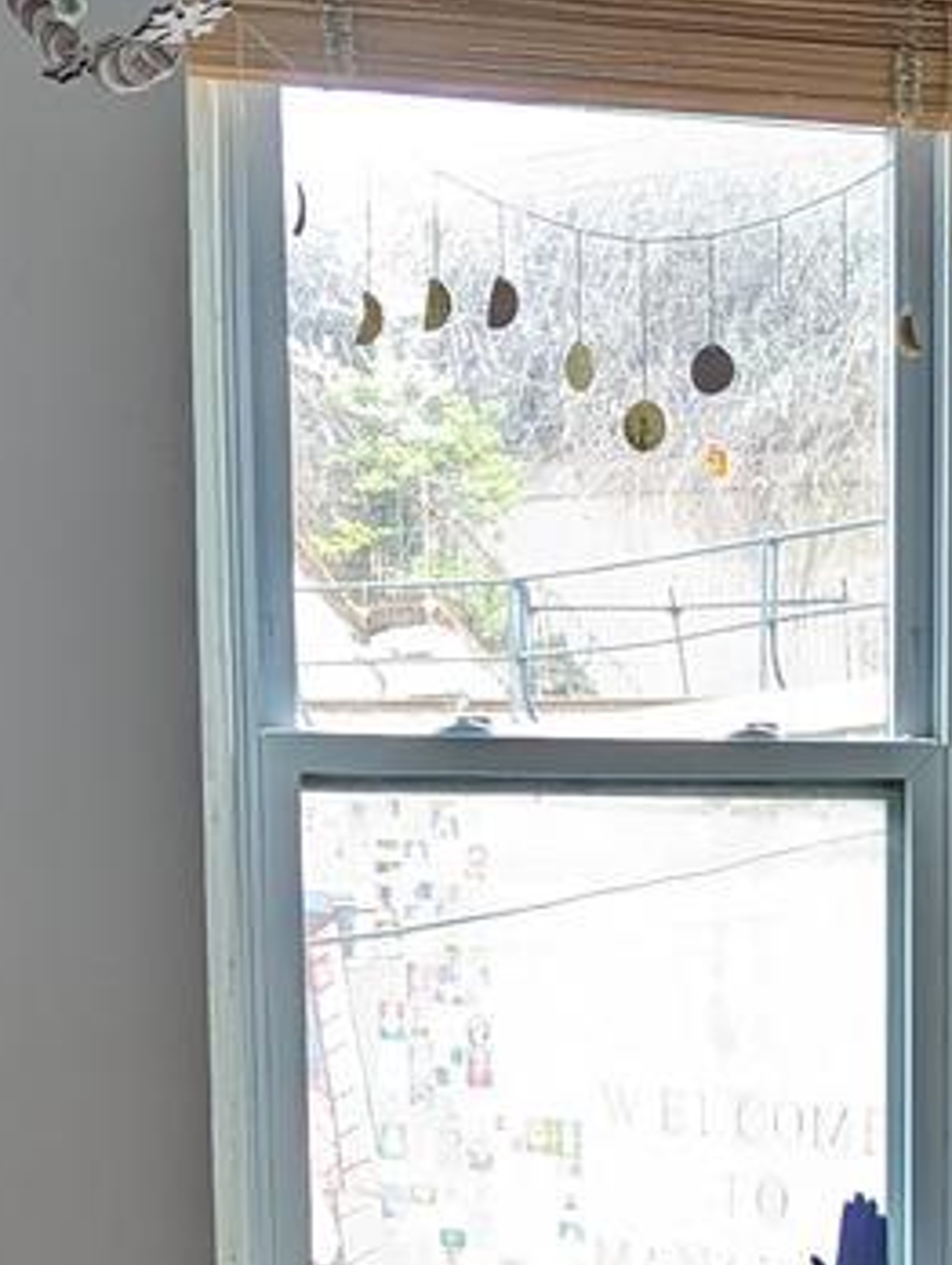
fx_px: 3877
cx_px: 1086
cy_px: 1392
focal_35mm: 106
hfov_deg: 13.7
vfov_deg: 17.9
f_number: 1.85
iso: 39
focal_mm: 6.81
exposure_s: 1/59.1
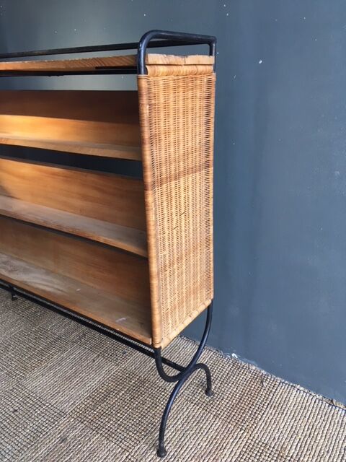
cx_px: 173
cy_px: 231
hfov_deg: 48.2
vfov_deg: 61.7
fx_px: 386
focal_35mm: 29
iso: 40
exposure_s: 1/33
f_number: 2.2
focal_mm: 4.15
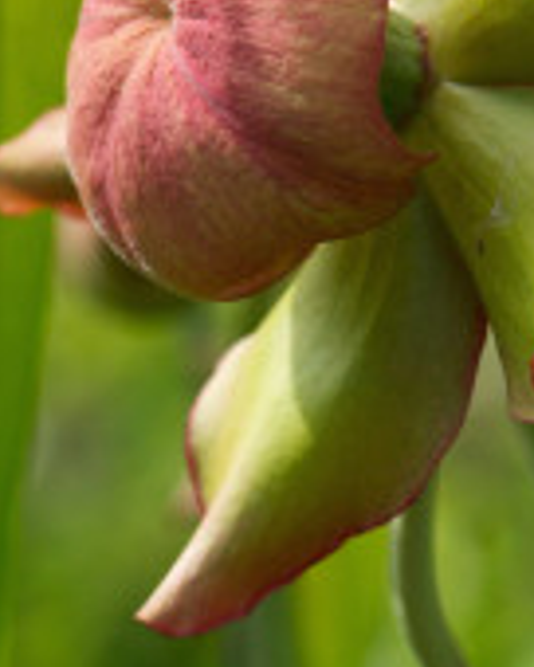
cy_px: 94
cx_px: 487
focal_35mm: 394
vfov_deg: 4.9
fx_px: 7789
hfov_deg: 3.9
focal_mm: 105
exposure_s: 1/320
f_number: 7.1
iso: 500
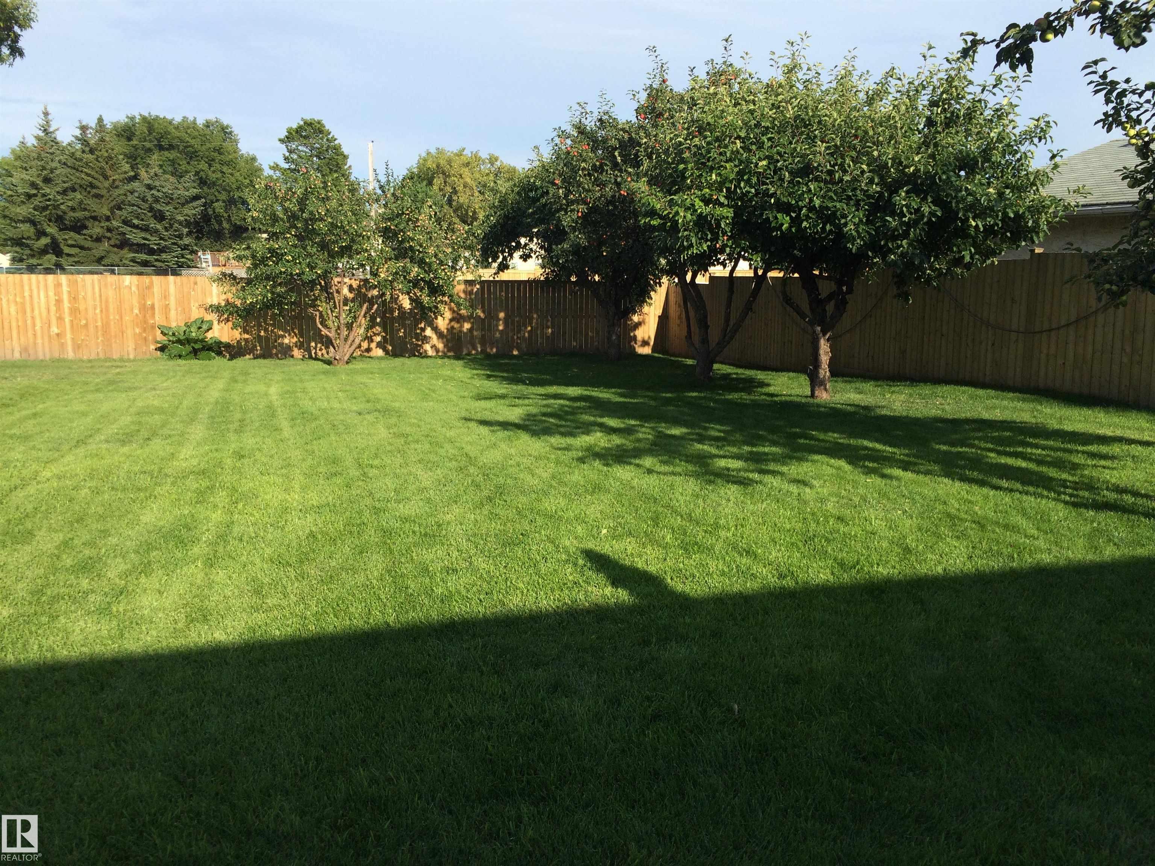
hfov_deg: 61.7
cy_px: 433
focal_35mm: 29
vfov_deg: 48.2
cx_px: 578
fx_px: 968
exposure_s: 1/1580
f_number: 2.2
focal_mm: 4.15
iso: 32
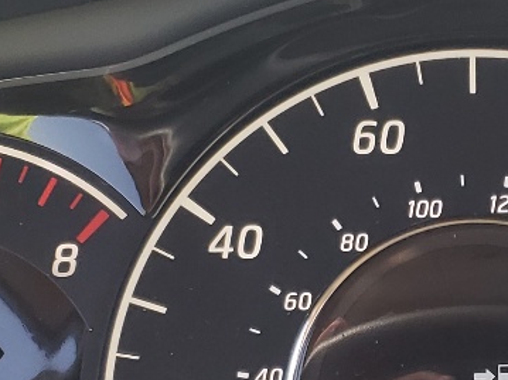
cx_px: 497
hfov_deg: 16.7
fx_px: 1702
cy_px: 373
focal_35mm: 116
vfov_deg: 12.6
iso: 69
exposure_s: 1/120
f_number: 1.5
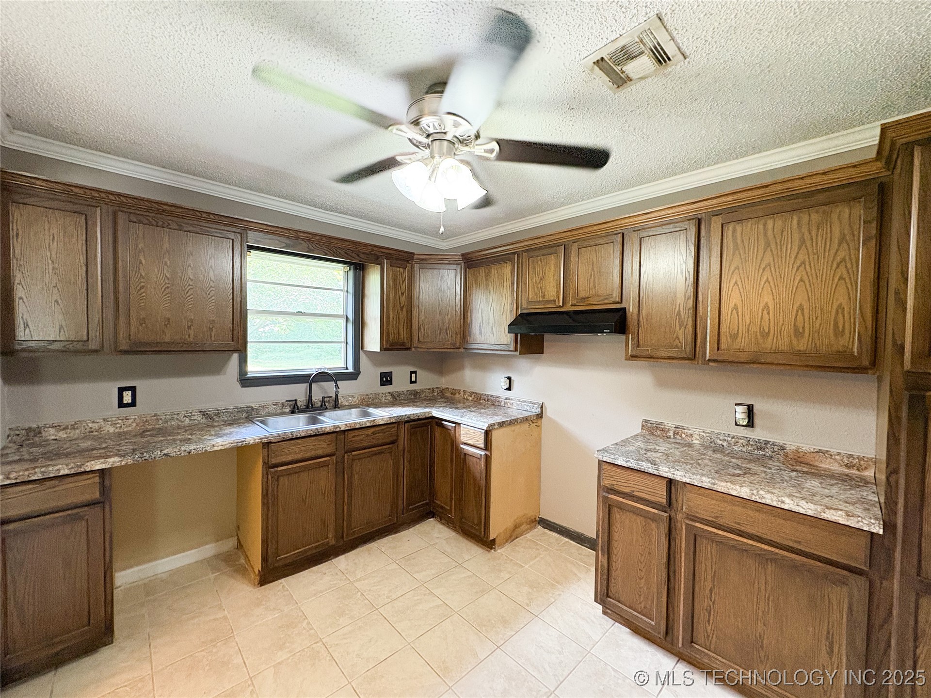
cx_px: 466
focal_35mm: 14
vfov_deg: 85.7
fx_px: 377
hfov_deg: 102.1
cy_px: 349
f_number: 2.2
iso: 320
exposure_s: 1/60
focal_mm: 2.22
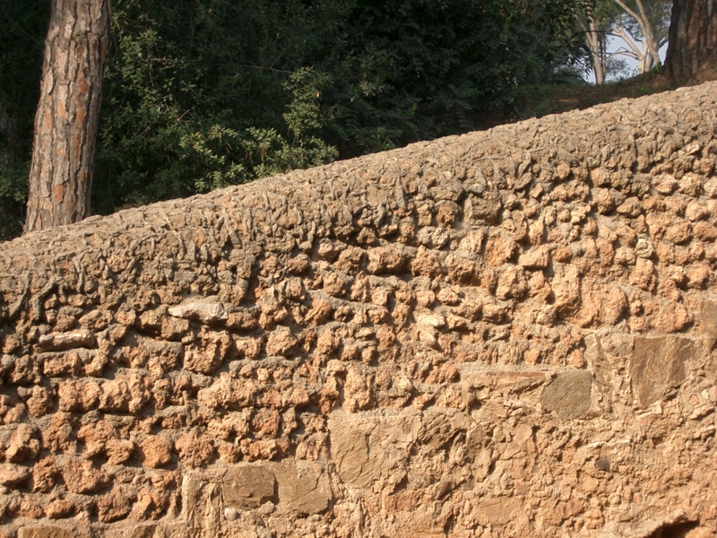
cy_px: 269
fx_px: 1823
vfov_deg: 16.8
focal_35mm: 88
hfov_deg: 22.3
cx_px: 358
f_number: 4.4
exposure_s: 1/320
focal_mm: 14.6
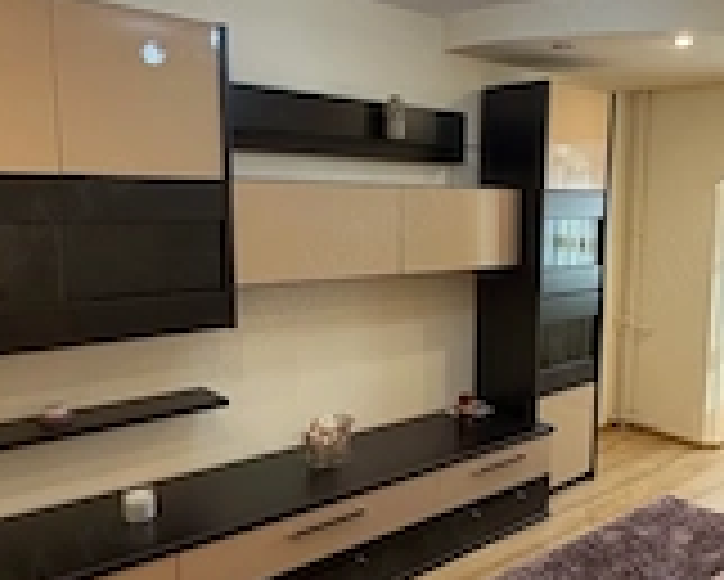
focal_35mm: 34
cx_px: 432
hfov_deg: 52.5
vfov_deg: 43.4
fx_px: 729
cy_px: 315
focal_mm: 2.22
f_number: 2.2
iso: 160
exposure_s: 1/100
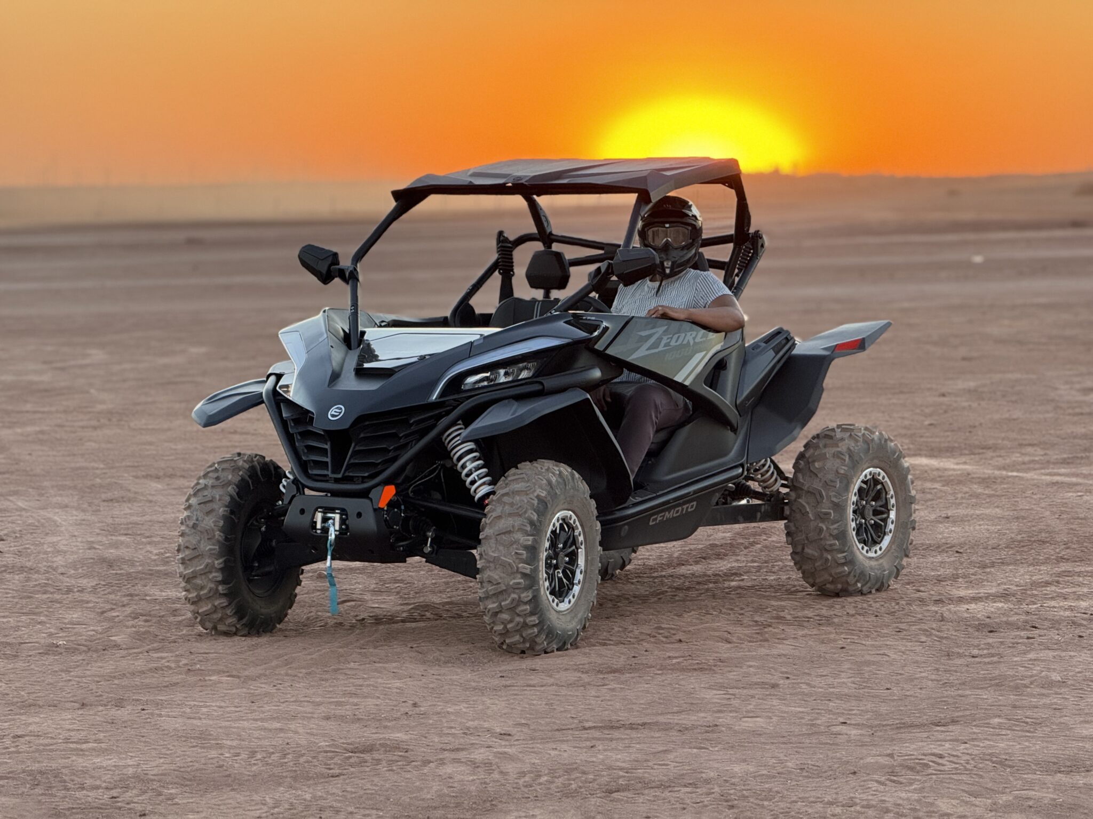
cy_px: 410
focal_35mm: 120
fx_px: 3789
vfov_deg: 12.3
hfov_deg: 16.4
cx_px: 546
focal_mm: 15.66
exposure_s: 1/99
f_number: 2.8
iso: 250
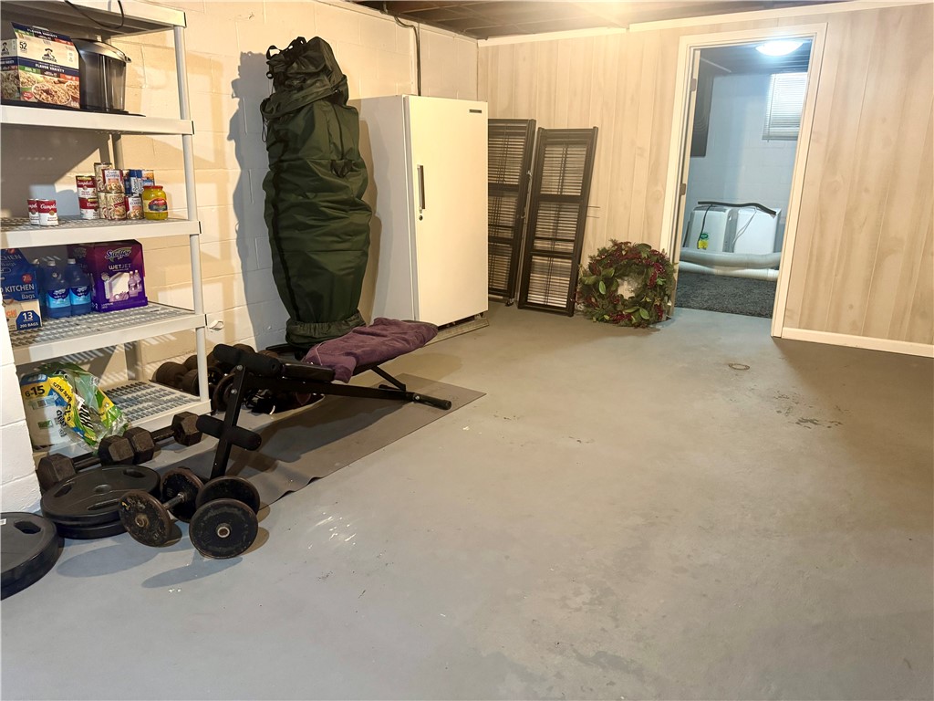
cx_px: 467
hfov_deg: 71.6
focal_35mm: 24
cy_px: 350
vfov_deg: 56.8
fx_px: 648
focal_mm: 6.76
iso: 800
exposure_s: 1/40
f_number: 1.78
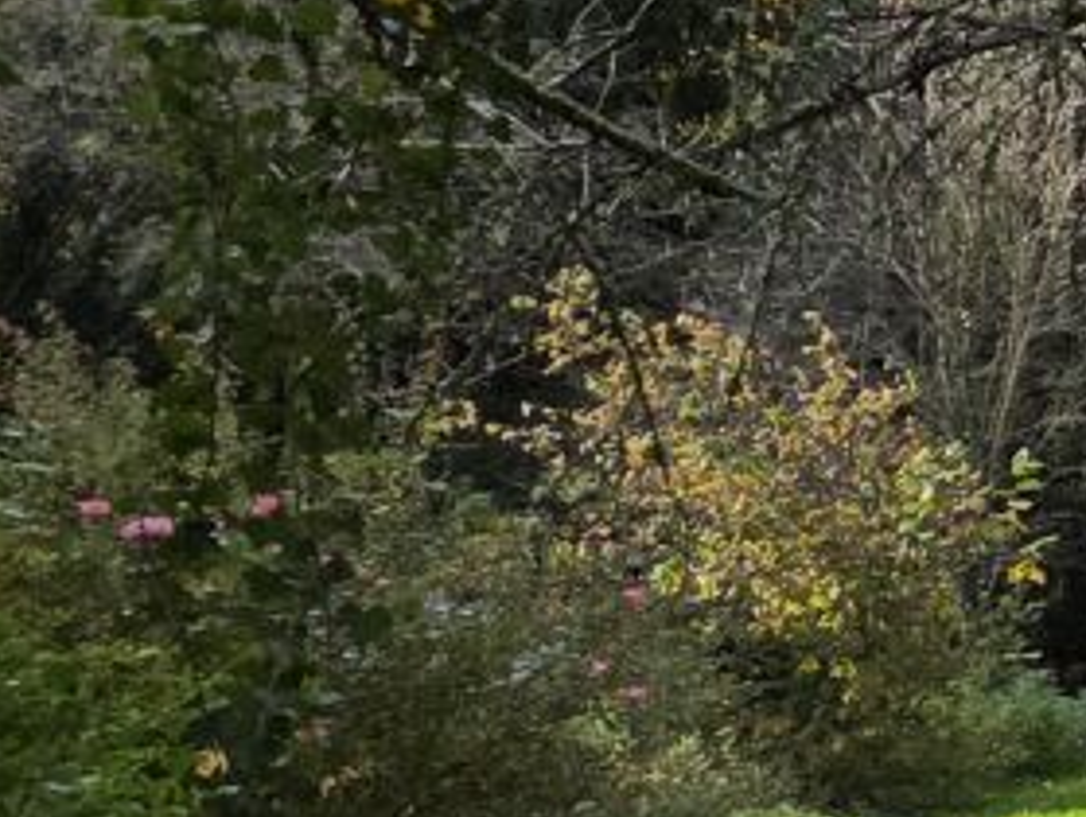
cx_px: 2666
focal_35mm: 67
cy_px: 346
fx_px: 2105
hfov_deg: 14.8
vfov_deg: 22.0
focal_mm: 2.2
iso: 50
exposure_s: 1/919
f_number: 2.2
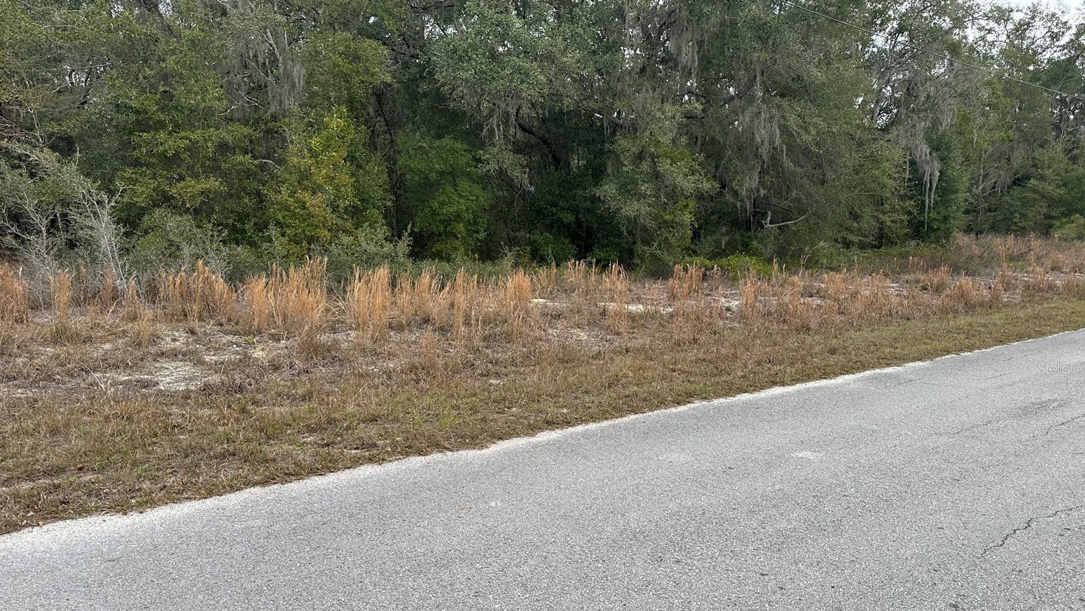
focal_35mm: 27
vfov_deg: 42.7
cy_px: 368
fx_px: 777
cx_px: 544
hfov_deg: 69.8
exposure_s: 1/452
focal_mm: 6.86
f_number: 1.78
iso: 80
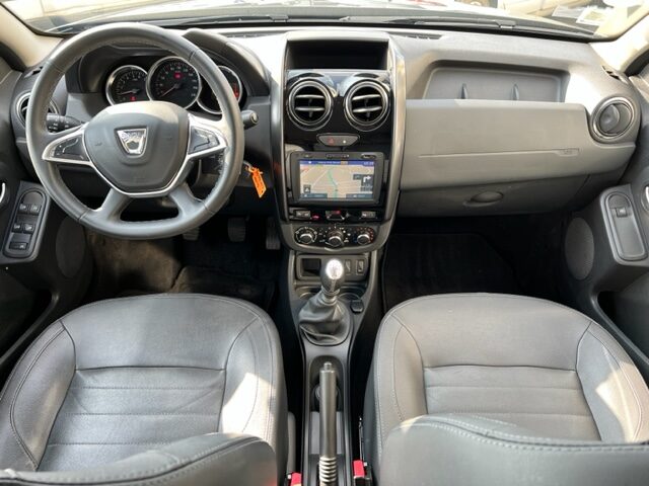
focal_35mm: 26
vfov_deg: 53.1
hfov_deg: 67.3
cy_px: 243
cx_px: 324
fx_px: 487
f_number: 1.5
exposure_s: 1/121
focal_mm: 5.7
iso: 64
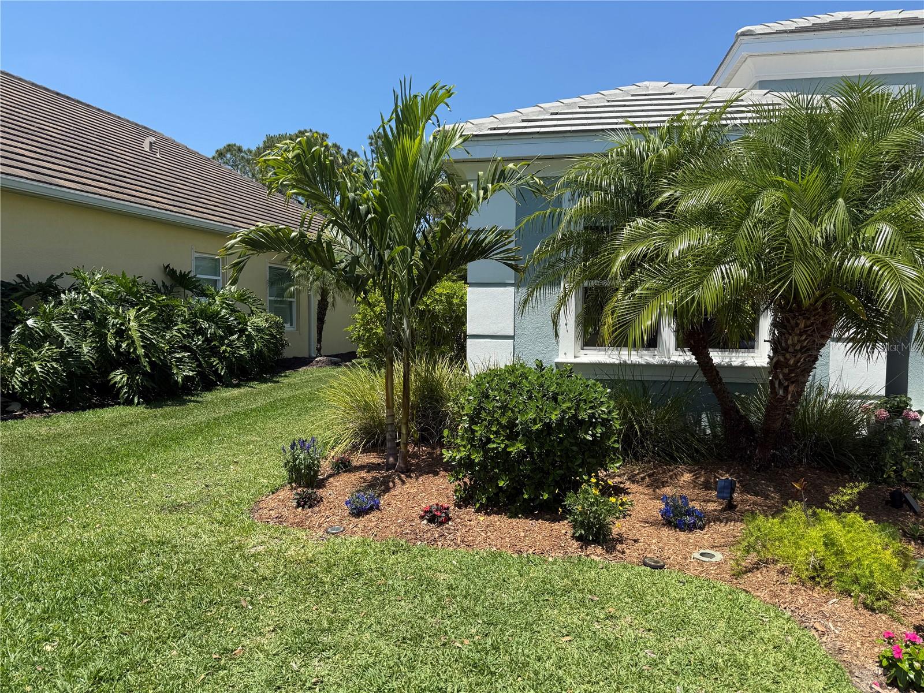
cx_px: 462
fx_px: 641
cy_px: 346
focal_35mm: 24
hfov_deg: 71.6
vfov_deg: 56.8
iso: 80
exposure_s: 1/3425
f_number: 1.78
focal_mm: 6.76
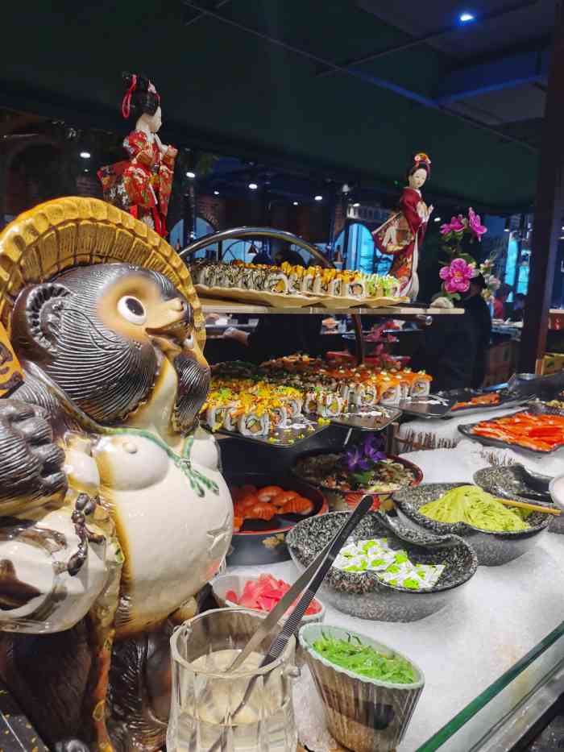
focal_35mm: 27
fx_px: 586
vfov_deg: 65.3
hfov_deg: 51.4
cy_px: 376
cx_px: 282
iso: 50
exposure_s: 1/164
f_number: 1.8
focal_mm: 5.58
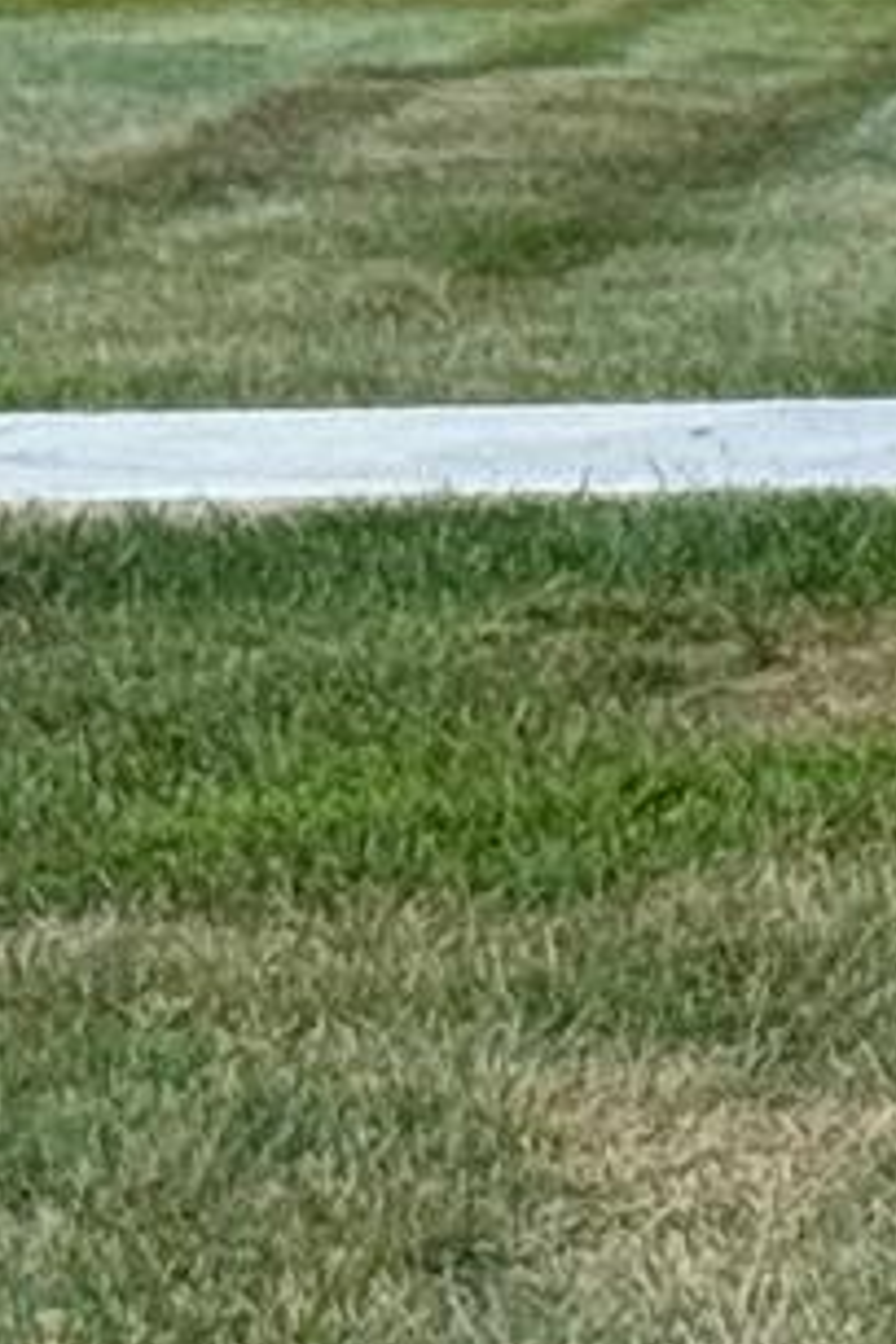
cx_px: 4375
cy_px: -483
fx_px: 12468
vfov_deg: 6.1
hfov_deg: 3.7
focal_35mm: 334
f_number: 1.78
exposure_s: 1/3226
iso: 64
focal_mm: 6.76
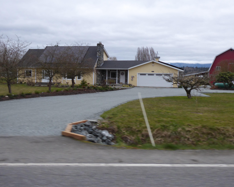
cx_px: 111
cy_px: 93
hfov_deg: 47.9
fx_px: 263
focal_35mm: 38
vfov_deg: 39.2
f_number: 3.7
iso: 200
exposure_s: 1/250
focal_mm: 6.3
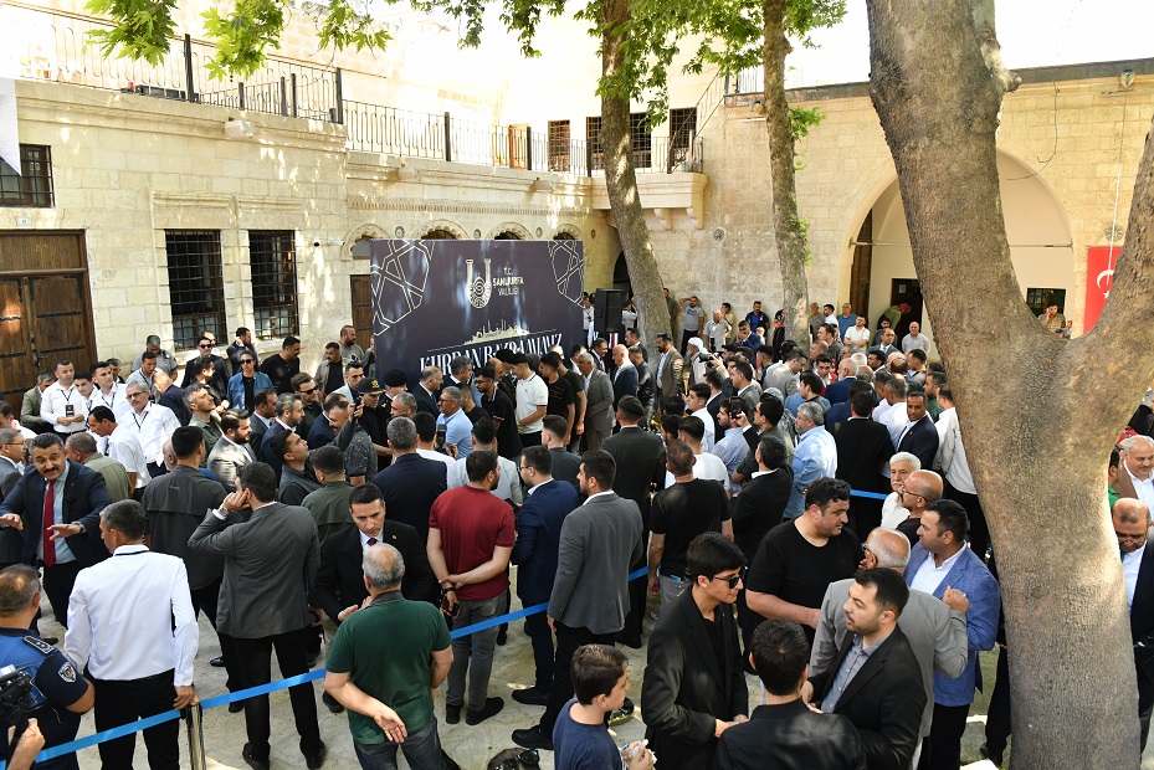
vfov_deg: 53.2
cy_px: 385
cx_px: 577
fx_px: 770
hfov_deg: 73.7
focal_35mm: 24
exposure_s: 1/400
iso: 1400
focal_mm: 24
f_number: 5
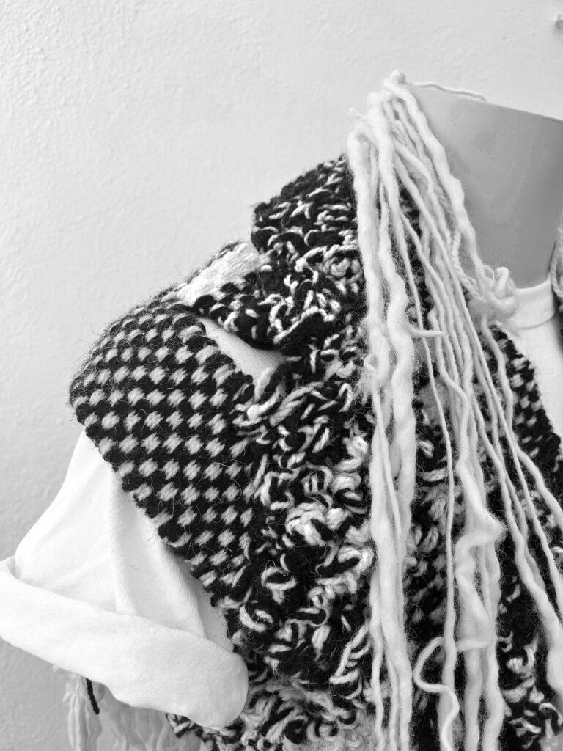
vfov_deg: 67.3
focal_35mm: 26
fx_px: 564
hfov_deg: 53.1
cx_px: 282
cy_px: 376
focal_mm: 5.1
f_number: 1.6
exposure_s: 1/324
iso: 50
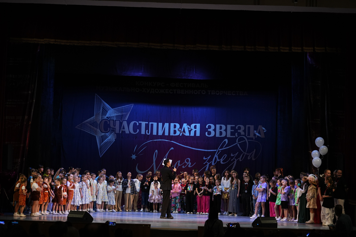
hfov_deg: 28.8
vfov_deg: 19.5
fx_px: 692
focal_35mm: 70
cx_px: 178
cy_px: 118
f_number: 2.8
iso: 1250
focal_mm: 70
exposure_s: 1/400
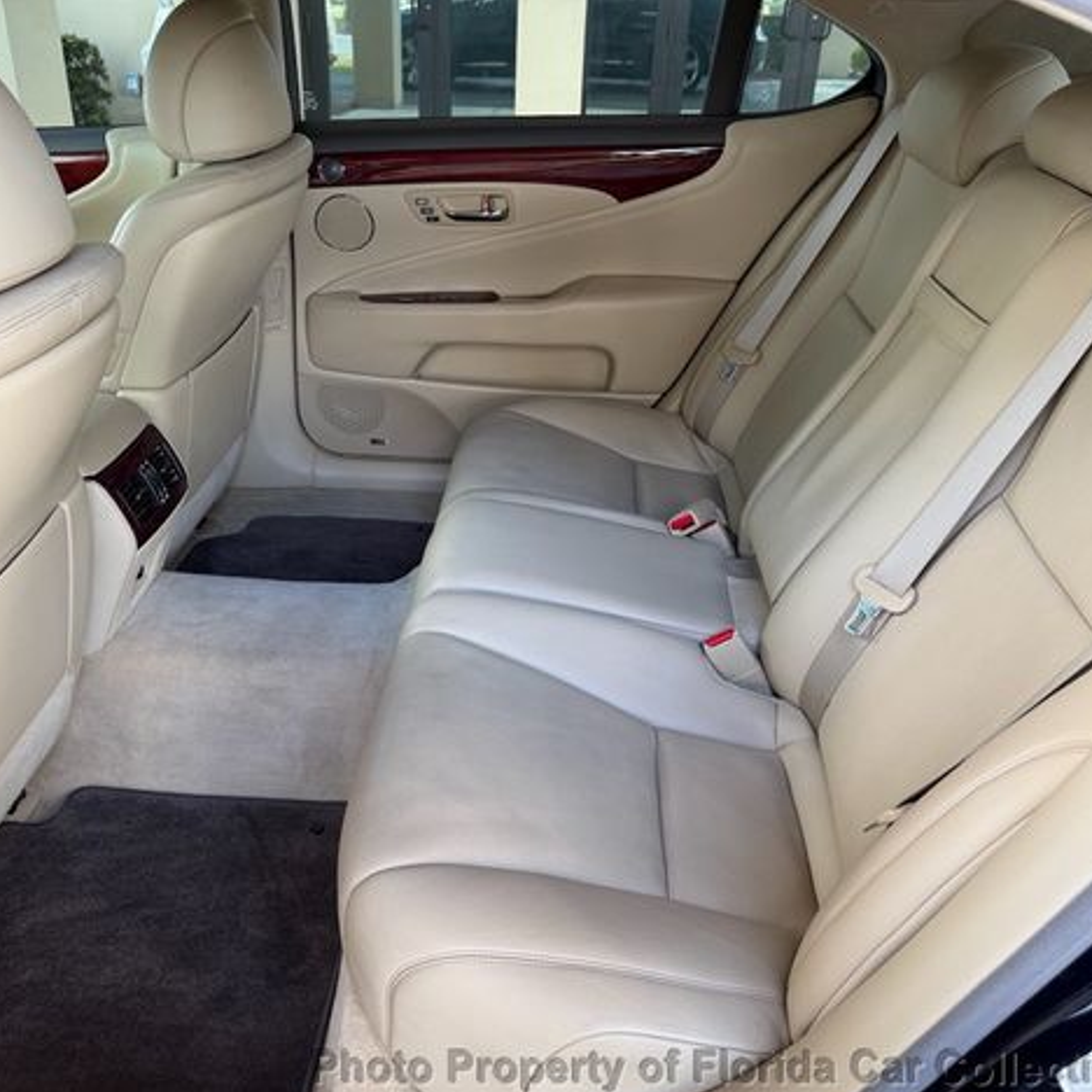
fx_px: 1035
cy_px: 558
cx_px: 474
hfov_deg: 55.4
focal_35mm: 29
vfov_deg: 55.6
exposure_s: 1/121
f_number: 1.78
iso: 100
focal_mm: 6.76
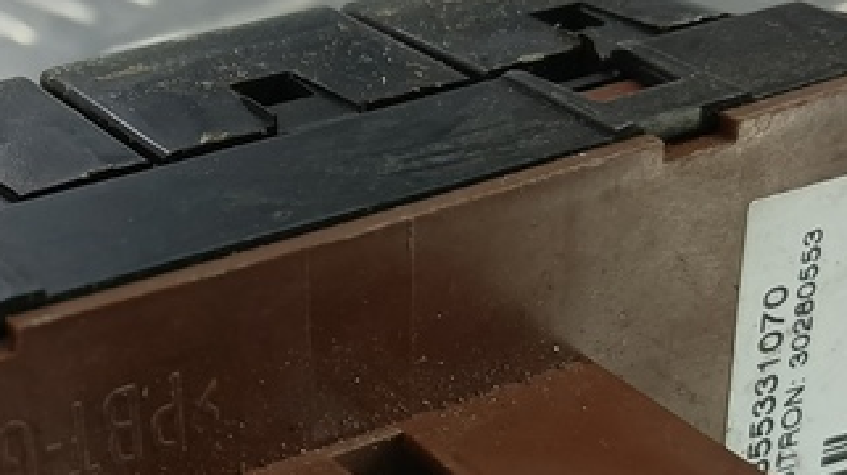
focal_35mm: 80
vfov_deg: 14.8
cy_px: 496
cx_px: 280
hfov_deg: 26.4
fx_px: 1795
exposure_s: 1/50
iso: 173
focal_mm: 4.11
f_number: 1.6
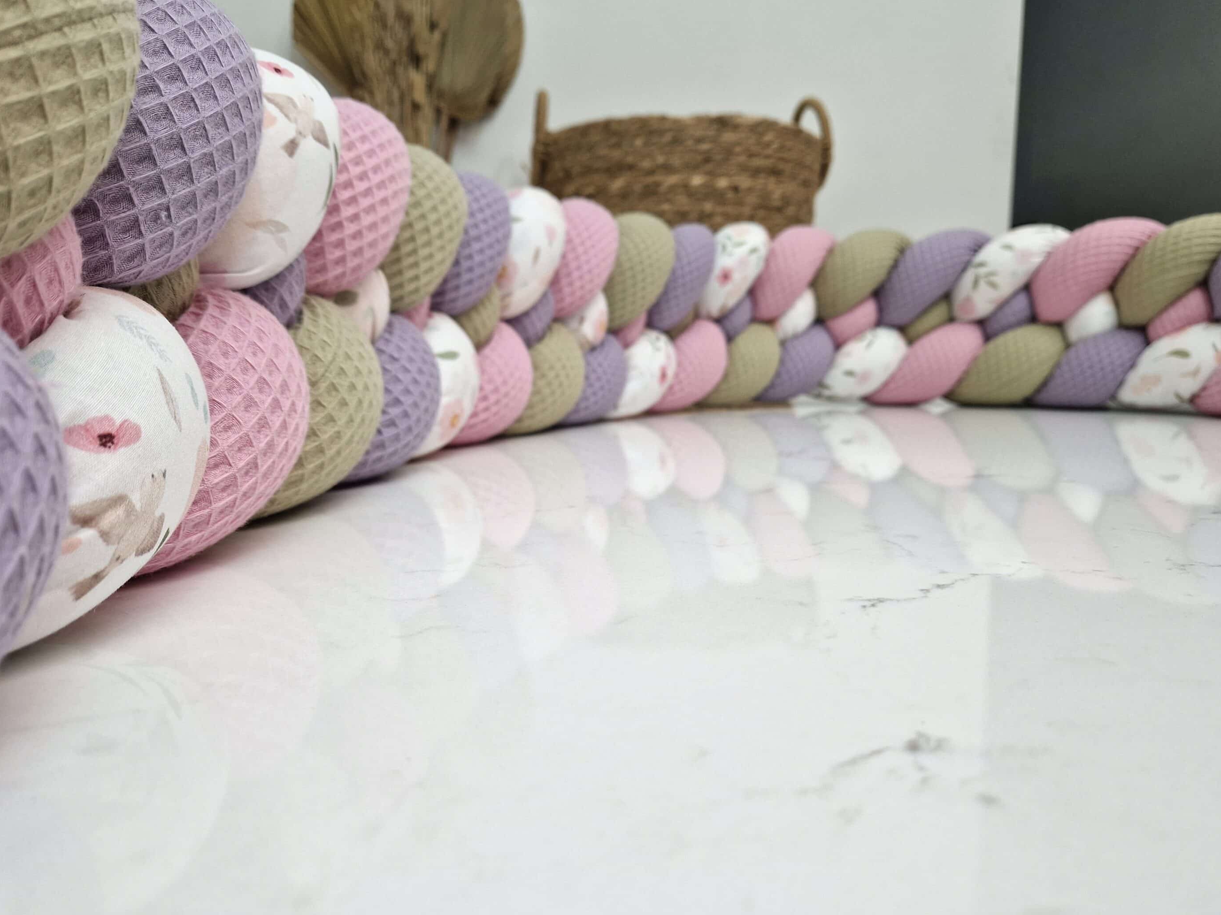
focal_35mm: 24
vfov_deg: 56.8
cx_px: 614
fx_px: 847
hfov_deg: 71.6
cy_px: 442
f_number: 1.8
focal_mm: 5.4
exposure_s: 1/100
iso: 160
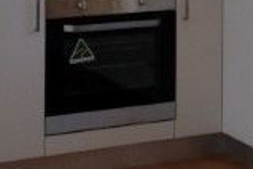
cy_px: -78
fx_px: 1216
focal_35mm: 173
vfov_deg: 7.8
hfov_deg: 11.7
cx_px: 267
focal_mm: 4.13
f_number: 2.4
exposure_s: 1/120
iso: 80
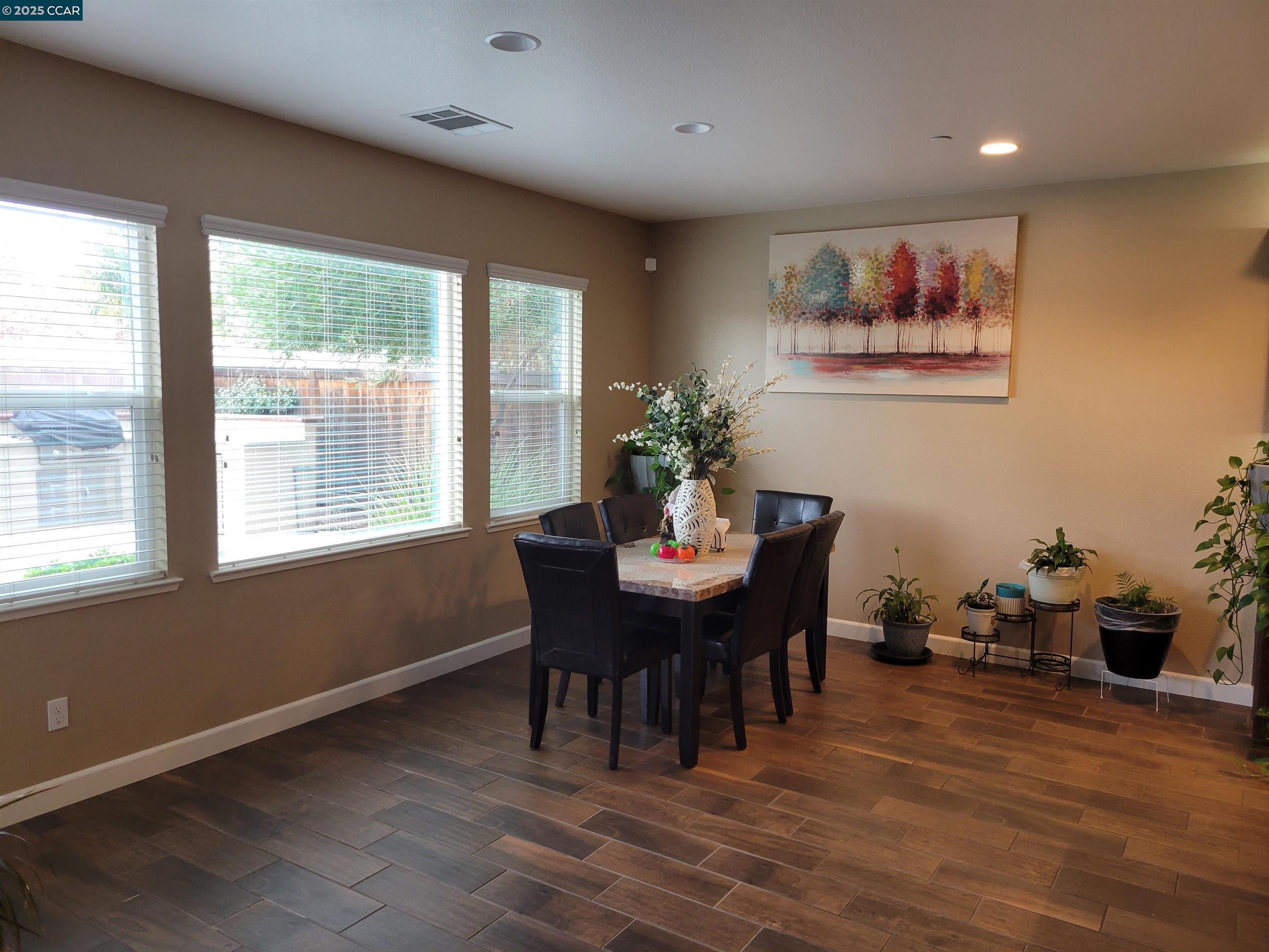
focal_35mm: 26
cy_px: 476
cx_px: 634
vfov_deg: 53.1
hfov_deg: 67.3
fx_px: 953
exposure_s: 1/120
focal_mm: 5.4
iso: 200
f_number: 1.8
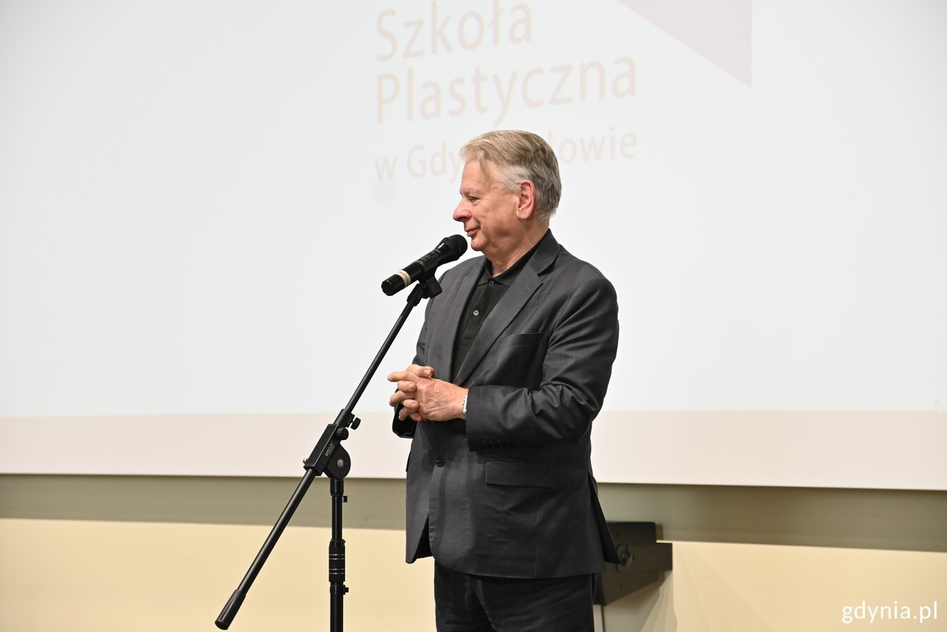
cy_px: 316
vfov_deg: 13.0
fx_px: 2762
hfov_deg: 19.5
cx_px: 474
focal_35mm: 105
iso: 400
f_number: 4.5
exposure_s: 1/50
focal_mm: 70
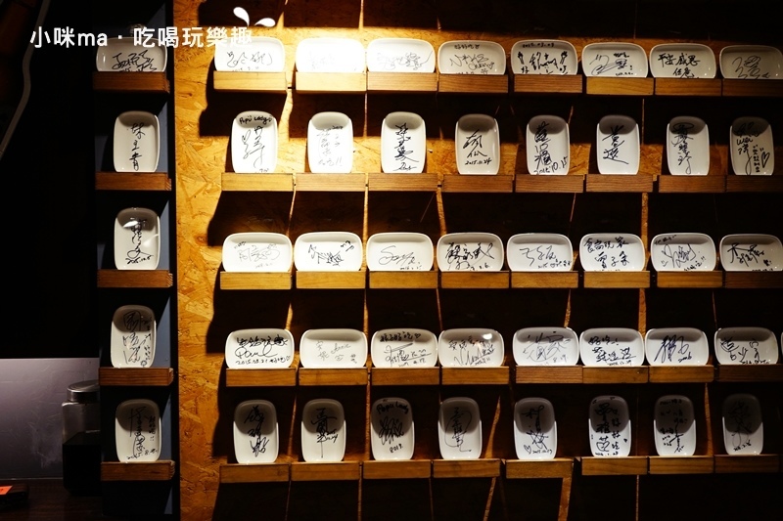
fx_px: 718
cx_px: 392
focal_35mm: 33
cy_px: 260
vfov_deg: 40.0
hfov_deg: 57.2
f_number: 4
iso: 640
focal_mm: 33
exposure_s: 1/60
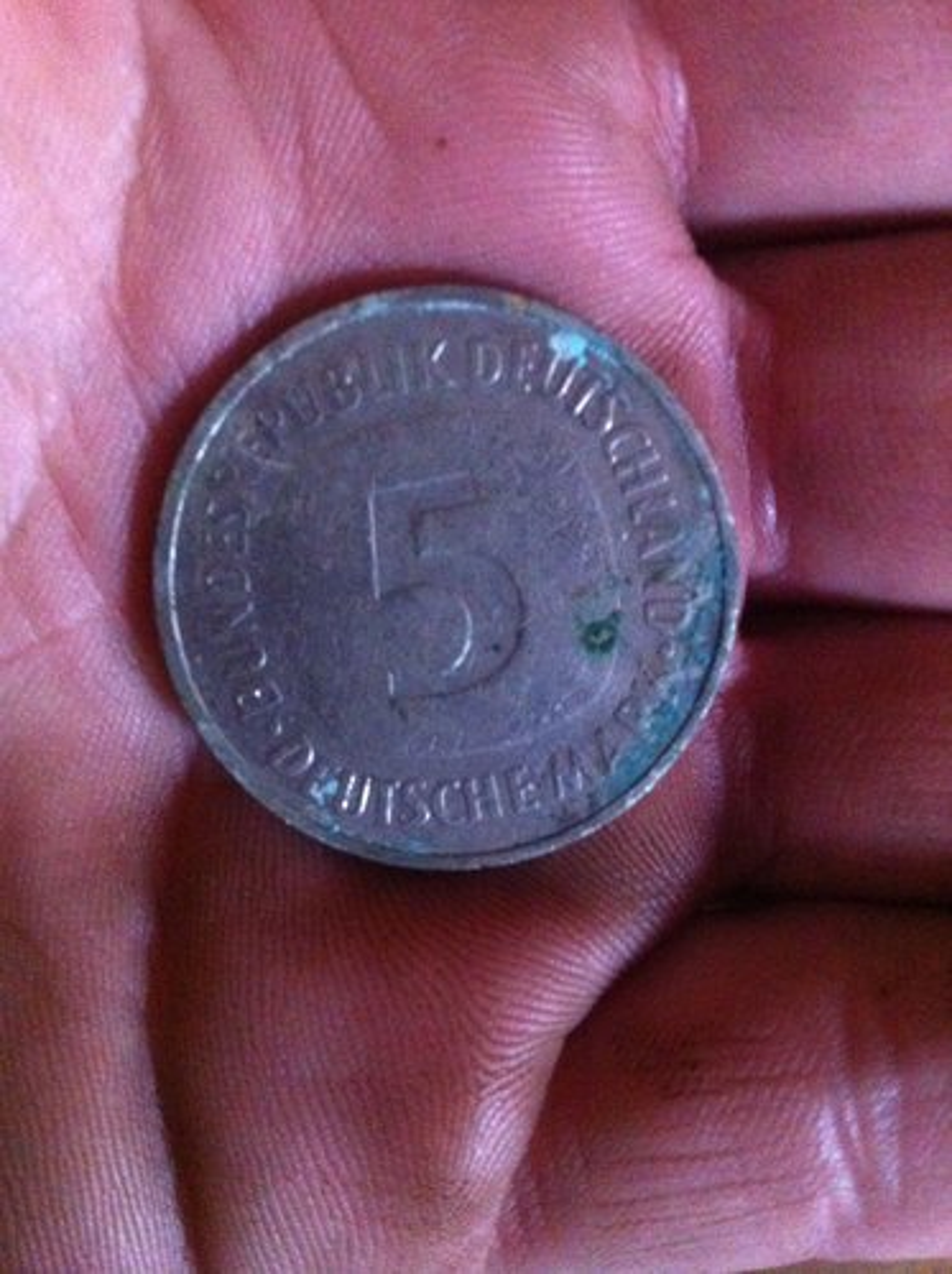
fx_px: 1286
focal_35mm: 35
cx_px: 476
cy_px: 637
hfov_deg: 40.6
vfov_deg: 52.7
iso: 1000
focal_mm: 3.85
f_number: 2.8
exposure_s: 1/15
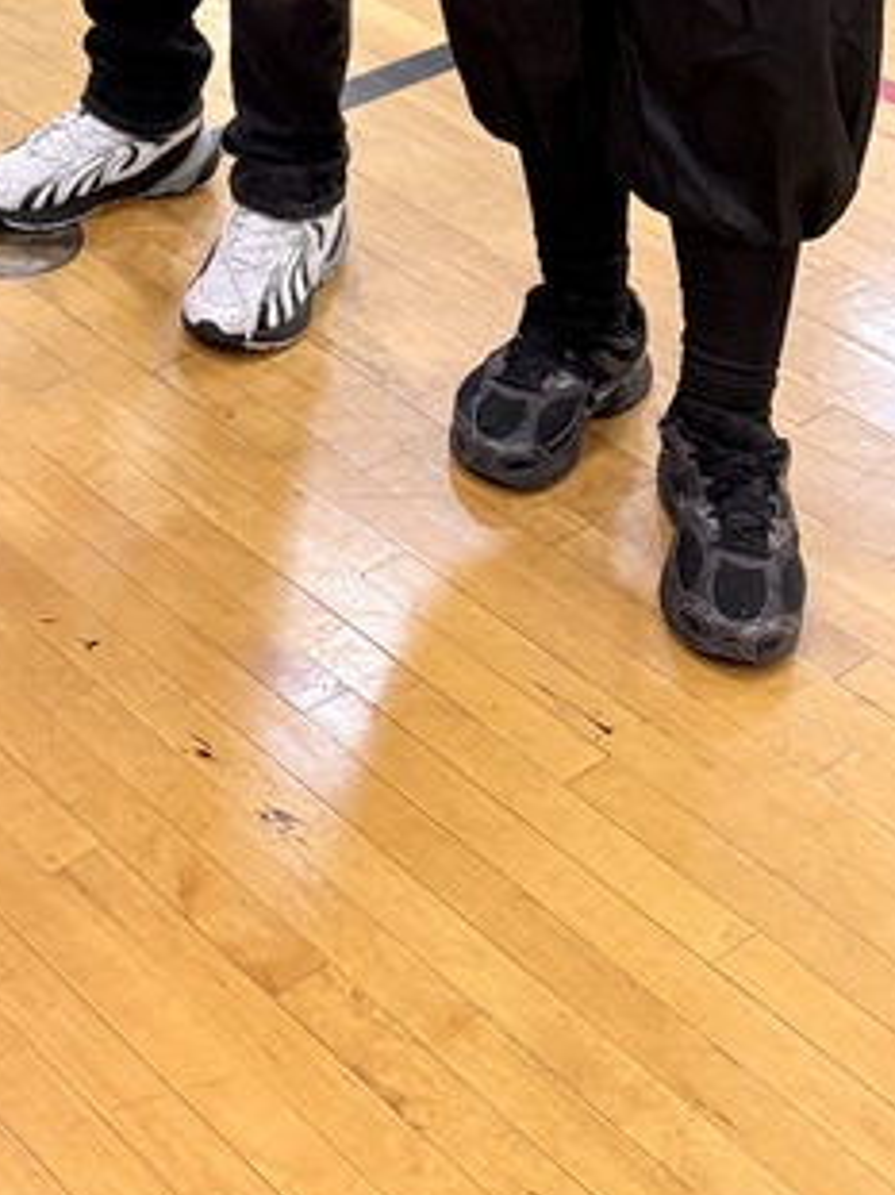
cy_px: -719
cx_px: -369
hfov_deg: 17.2
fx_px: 2725
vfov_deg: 20.3
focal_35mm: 79
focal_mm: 6.76
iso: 200
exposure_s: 1/60
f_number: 1.78
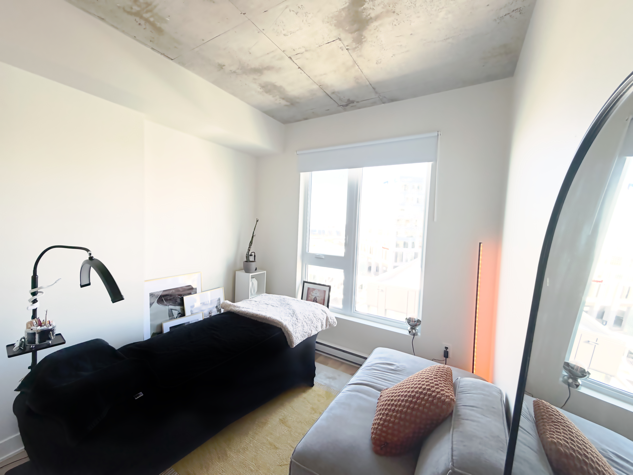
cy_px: 238
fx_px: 256
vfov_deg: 85.7
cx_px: 316
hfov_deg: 102.1
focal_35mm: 14
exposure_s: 1/121
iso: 80
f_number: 2.2
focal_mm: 2.22
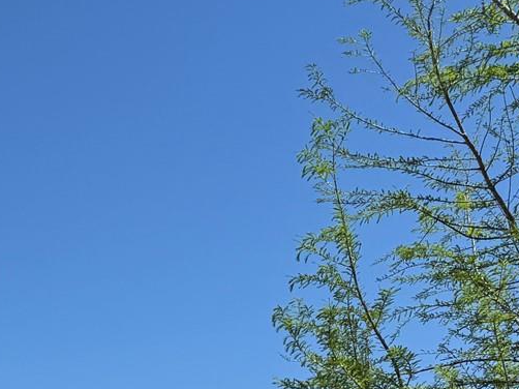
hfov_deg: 17.4
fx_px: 1469
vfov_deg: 13.5
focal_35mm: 98
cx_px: -329
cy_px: 695
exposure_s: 1/5714
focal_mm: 6.76
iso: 80
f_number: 1.78
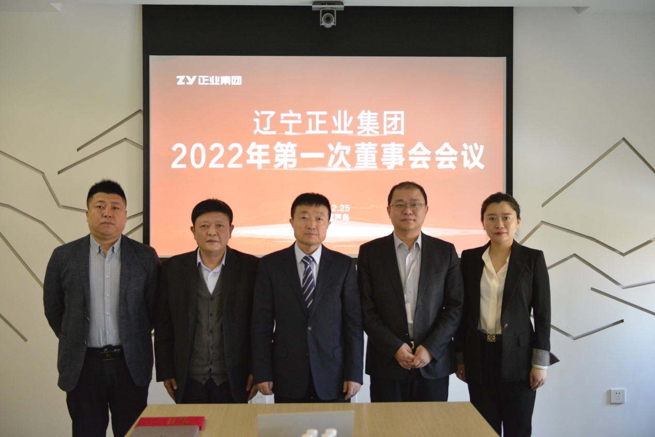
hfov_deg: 39.6
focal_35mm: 50
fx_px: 910
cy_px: 218
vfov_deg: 27.0
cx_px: 328
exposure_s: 1/400
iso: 6400
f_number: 2.8
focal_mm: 50
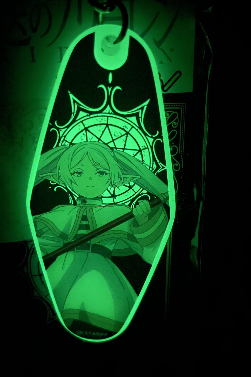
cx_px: 133
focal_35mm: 28
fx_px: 293
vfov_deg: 65.5
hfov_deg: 46.4
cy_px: 185
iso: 2500
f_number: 1.6
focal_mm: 4.2
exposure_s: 1/8
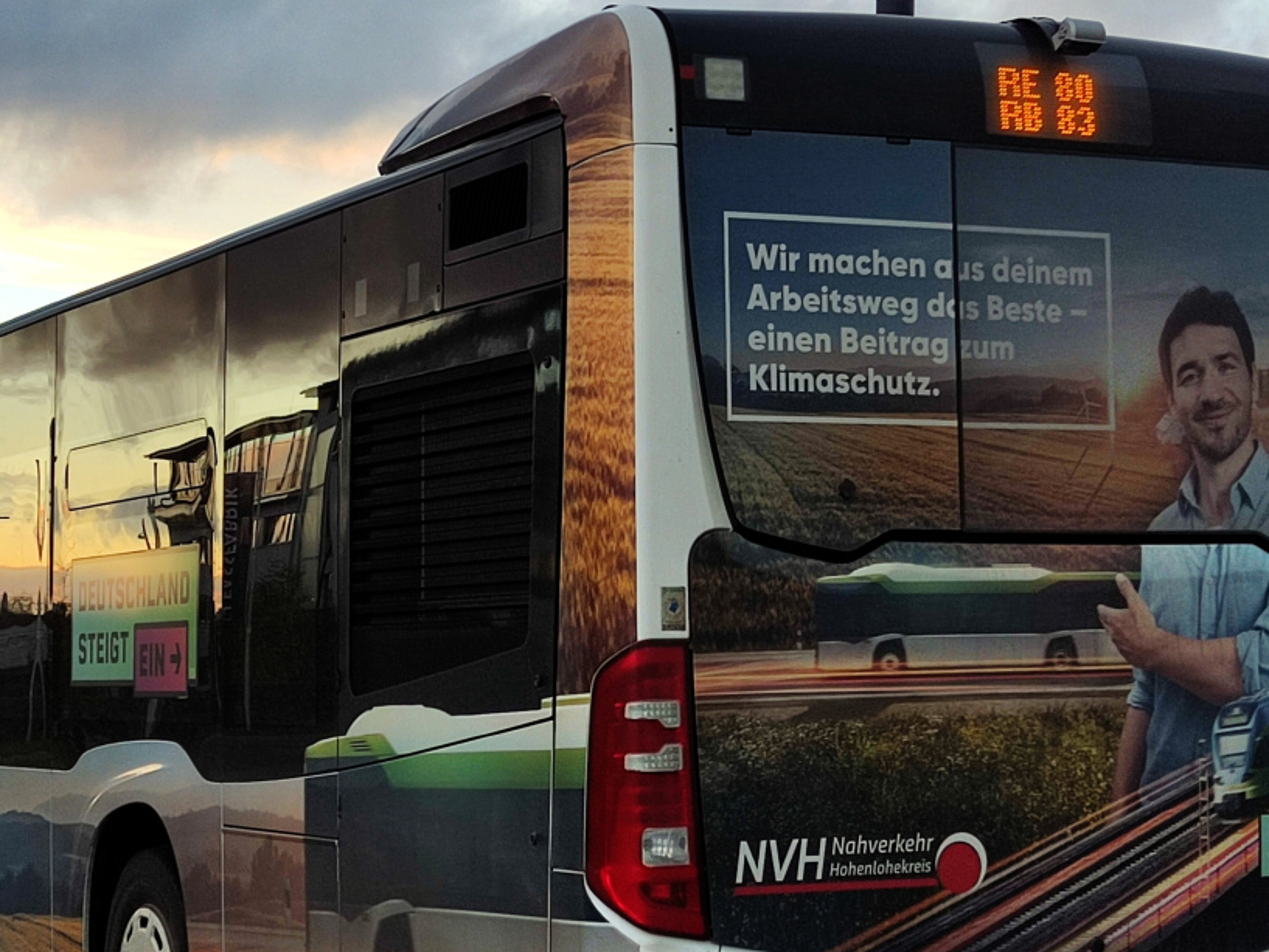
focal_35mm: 78
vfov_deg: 18.9
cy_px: 518
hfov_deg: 25.0
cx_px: 517
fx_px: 2860
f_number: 1.79
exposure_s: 1/100
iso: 53
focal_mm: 4.71
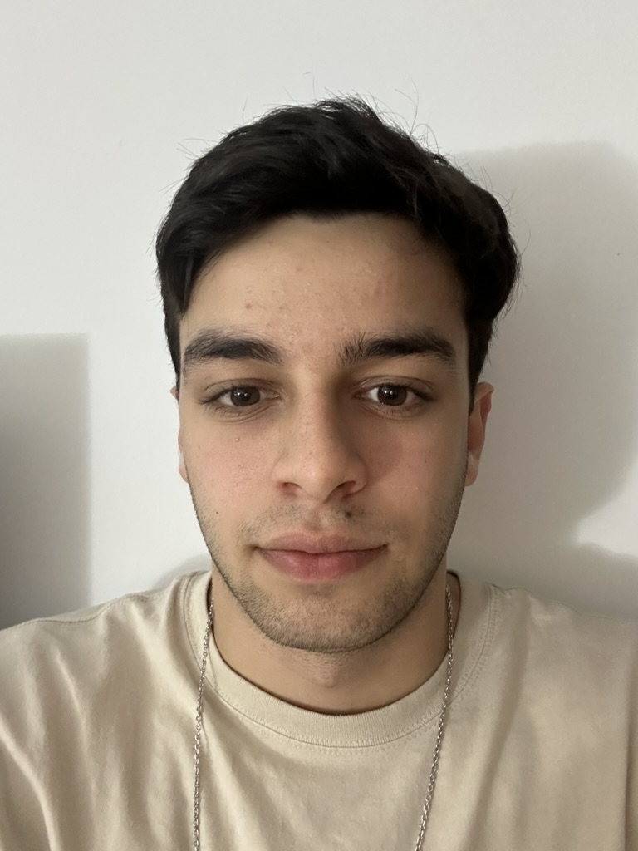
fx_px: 737
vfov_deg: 60.0
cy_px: 426
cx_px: 319
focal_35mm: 30
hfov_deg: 46.8
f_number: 1.9
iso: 500
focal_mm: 2.69
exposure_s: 1/25
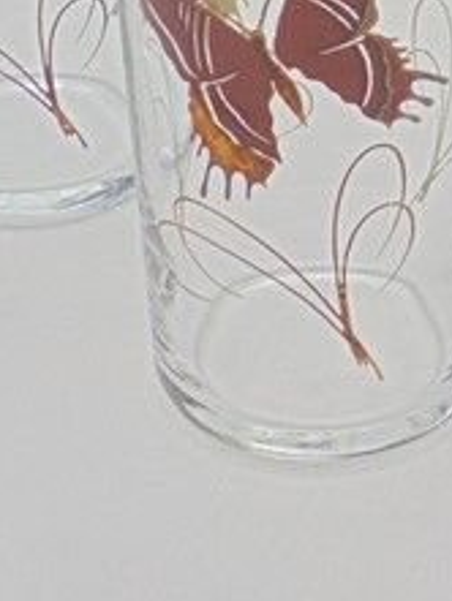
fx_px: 2052
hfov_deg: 12.4
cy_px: -392
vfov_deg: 15.0
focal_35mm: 118
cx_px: 475
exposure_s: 1/60
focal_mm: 5.3
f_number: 3.7
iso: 100
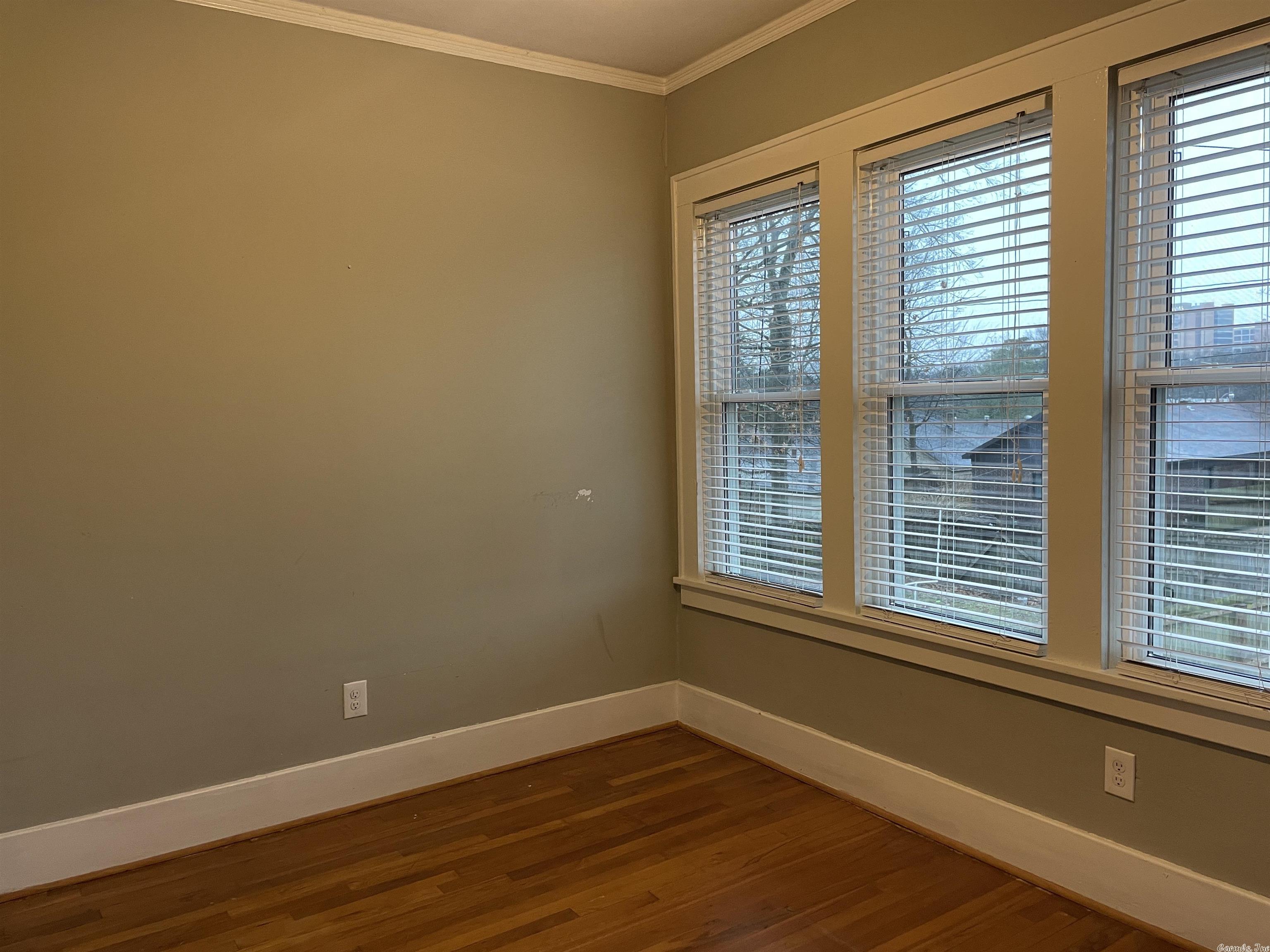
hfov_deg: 67.3
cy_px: 476
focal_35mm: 26
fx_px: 954
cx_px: 635
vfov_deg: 53.1
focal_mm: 4.2
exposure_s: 1/60
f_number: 1.6
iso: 160
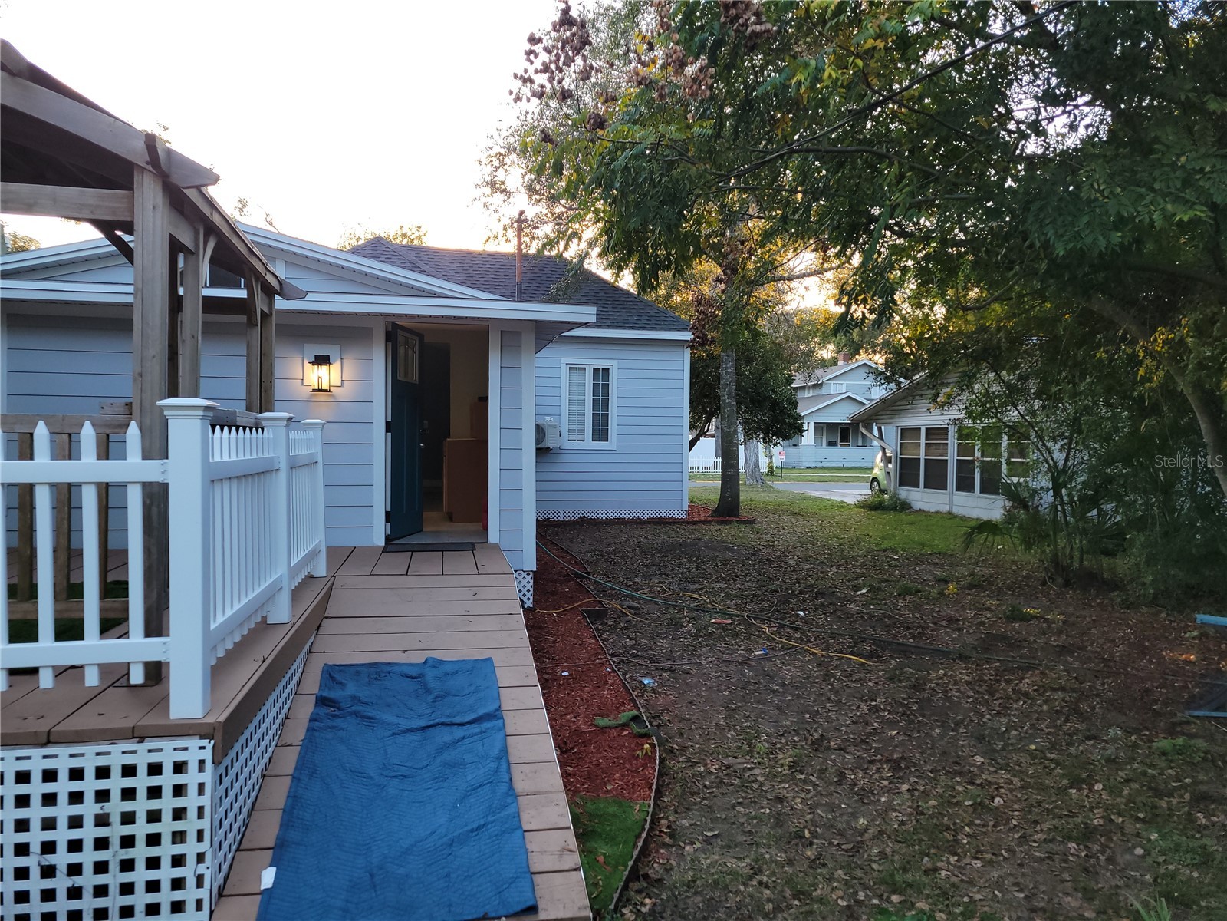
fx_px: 922
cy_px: 460
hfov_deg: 67.3
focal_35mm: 26
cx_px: 614
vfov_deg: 53.1
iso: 50
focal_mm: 5.4
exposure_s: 1/120
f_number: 1.8
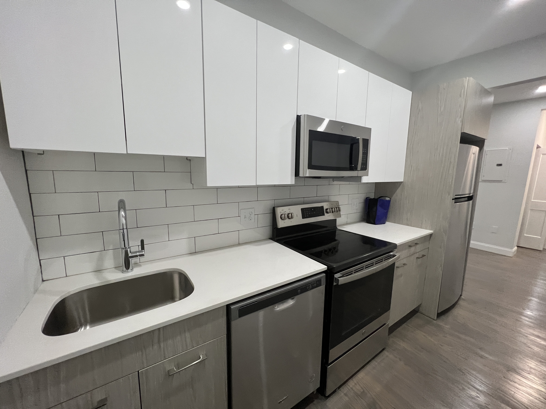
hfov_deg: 106.2
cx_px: 273
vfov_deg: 89.9
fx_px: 205
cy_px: 204
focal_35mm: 13
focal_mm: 1.57
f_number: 1.8
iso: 250
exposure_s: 1/120
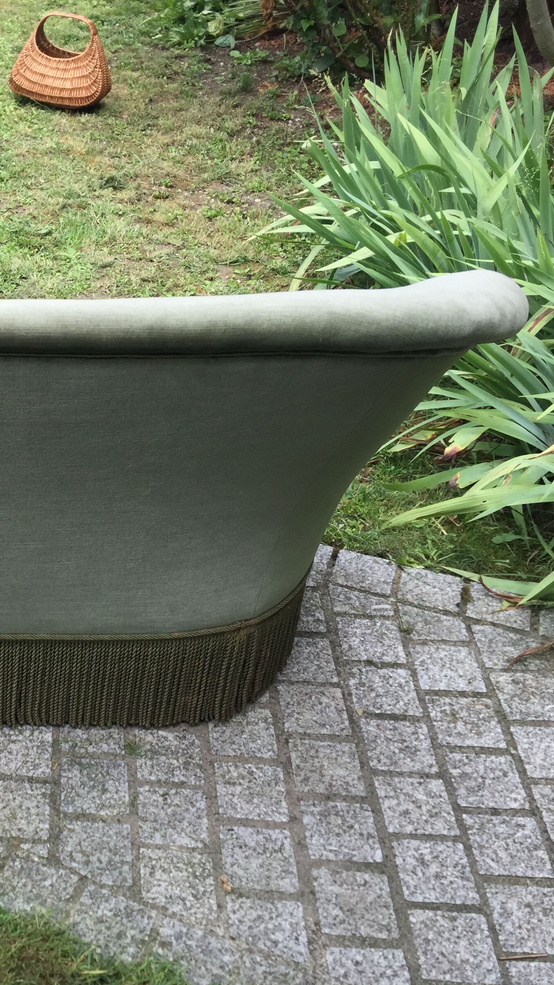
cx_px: -90
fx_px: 1123
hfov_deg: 25.3
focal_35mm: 43
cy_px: 501
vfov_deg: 47.4
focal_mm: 4.15
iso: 32
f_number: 2.2
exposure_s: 1/638
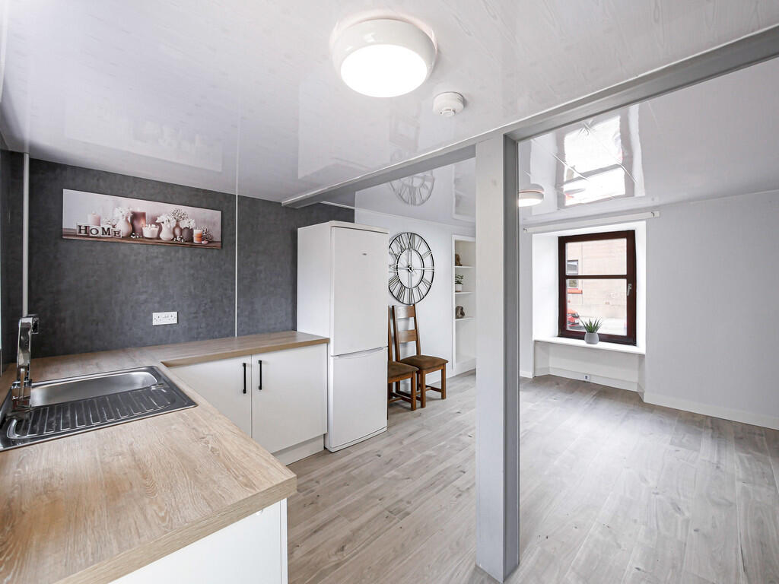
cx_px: 390
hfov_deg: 102.1
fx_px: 315
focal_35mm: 14
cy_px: 292
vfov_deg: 85.7
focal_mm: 7
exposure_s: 1/60
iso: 320
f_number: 4
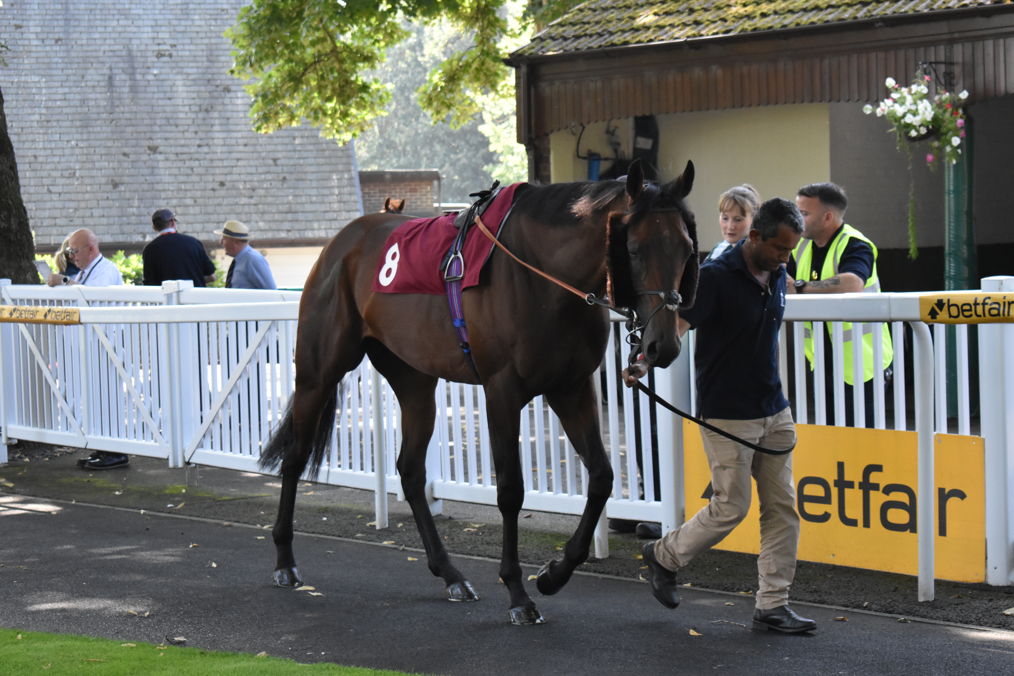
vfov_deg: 16.6
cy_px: 338
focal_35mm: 82
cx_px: 507
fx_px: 2324
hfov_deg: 24.6
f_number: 5.6
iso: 2200
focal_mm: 55
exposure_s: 1/500
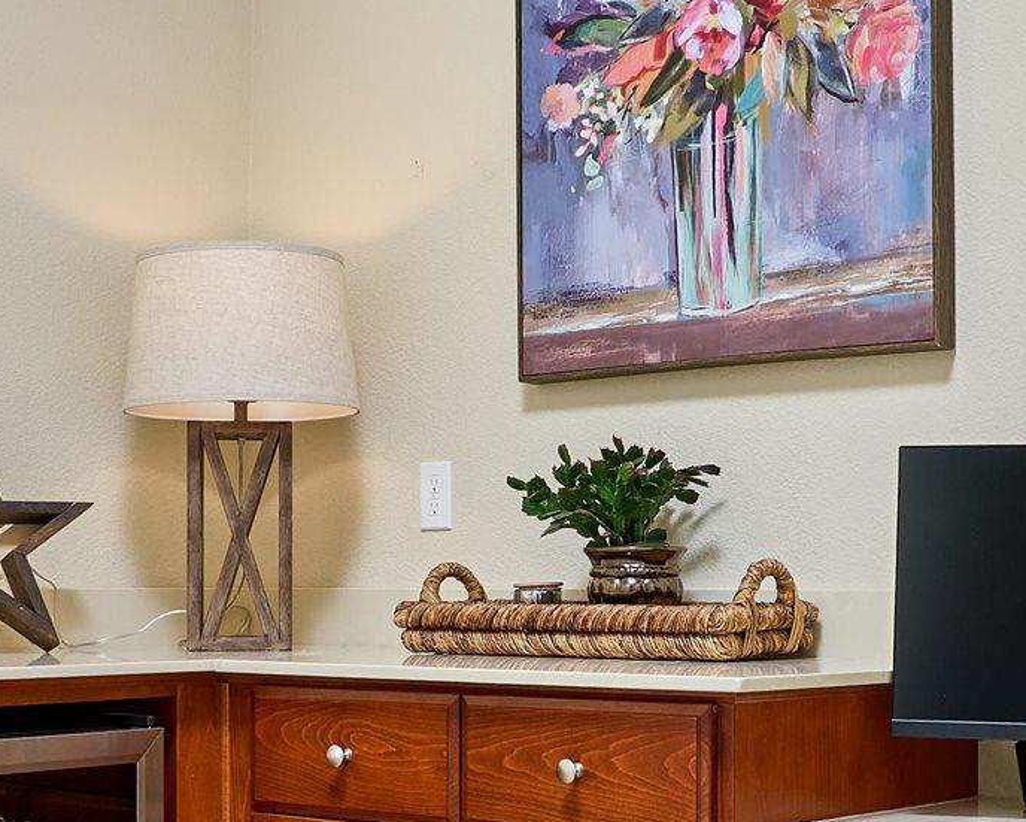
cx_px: 588
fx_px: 2035
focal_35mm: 67
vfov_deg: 22.6
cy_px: 609
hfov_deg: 28.3
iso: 320
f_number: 7.1
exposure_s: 1/40
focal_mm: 16
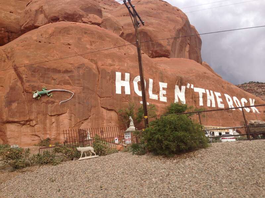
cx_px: 132
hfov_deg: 55.4
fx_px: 253
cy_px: 99
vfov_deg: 42.9
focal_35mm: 33
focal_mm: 4.13
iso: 50
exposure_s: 1/763
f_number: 2.4
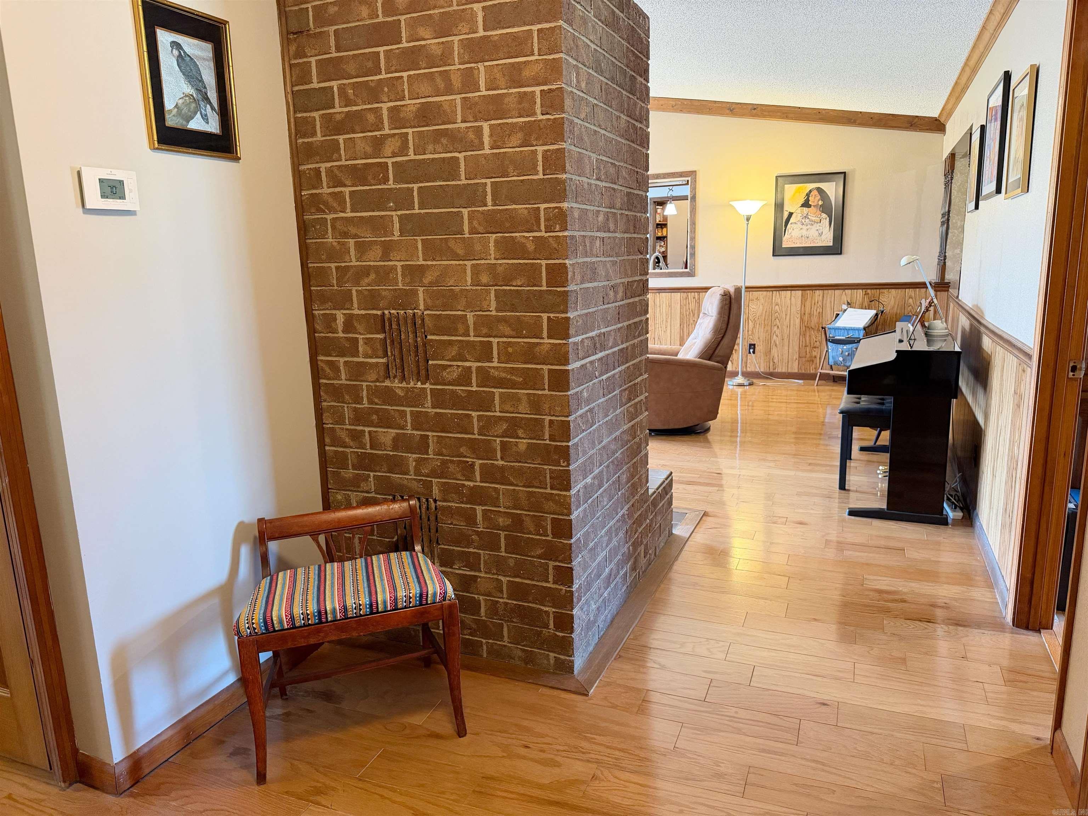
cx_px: 544
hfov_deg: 71.6
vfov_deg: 56.8
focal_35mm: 24
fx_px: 754
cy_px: 408
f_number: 1.78
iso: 500
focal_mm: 6.76
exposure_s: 1/60
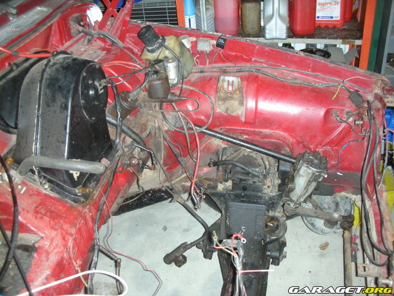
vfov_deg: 40.7
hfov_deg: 52.6
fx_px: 398
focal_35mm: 35
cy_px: 148
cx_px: 197
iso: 220
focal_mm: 5.8
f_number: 2.8
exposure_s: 1/60
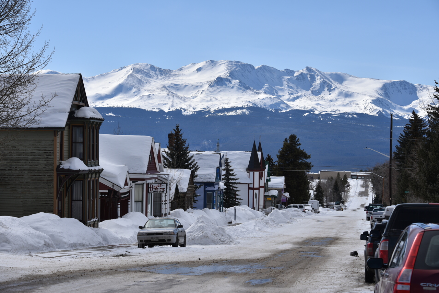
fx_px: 1195
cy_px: 146
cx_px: 220
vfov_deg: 14.0
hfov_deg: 20.8
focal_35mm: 98
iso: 100
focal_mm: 98
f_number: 10
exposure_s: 1/400
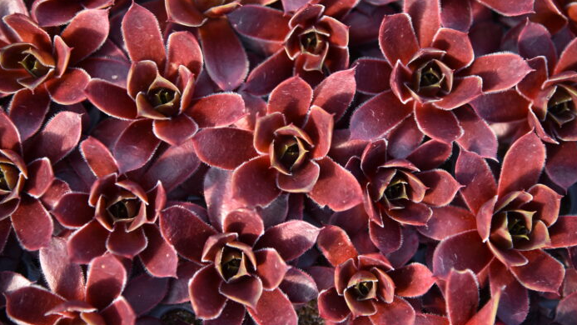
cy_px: 150
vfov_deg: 9.6
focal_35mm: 127
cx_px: 290
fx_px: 1943
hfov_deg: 16.9
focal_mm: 120
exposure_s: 1/160
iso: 100
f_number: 4
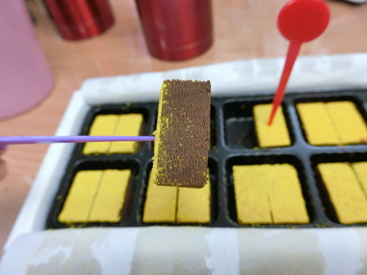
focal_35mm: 25
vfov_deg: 54.9
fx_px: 265
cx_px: 184
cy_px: 138
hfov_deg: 69.4
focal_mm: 5.4
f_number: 2.8
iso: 400
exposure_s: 1/60
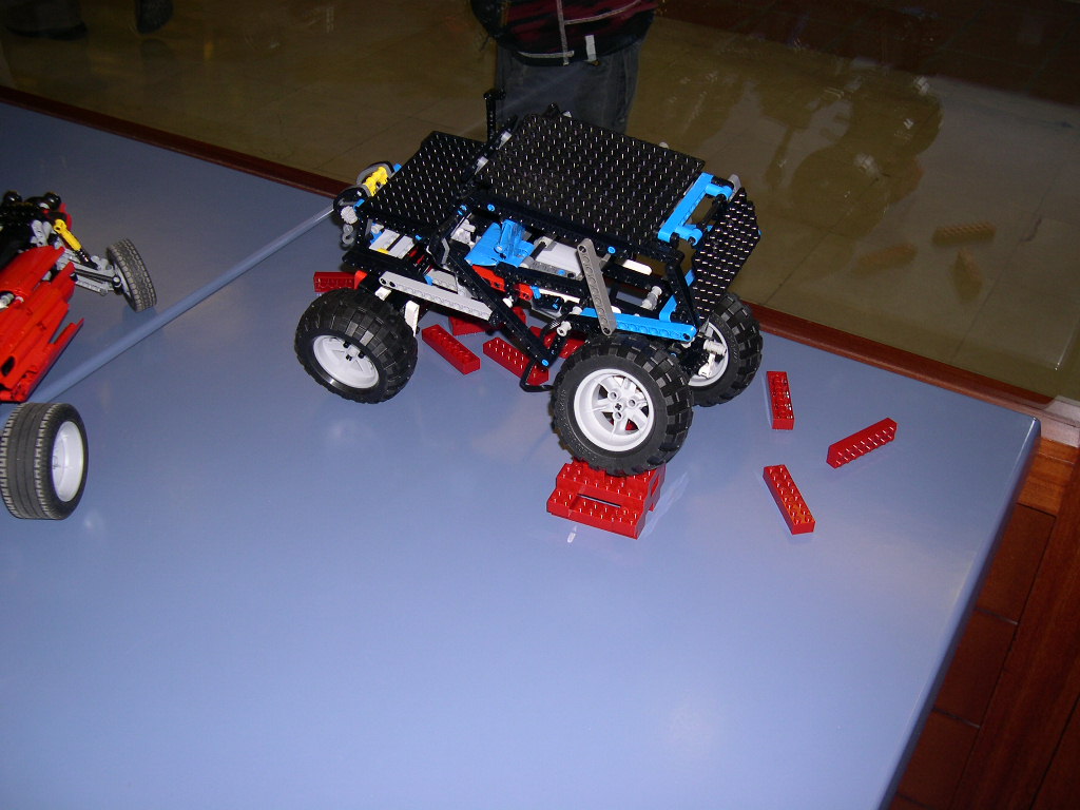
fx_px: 1186
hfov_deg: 49.0
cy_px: 405
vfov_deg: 37.7
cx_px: 540
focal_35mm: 38
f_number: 2.8
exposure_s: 1/60
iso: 100
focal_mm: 8
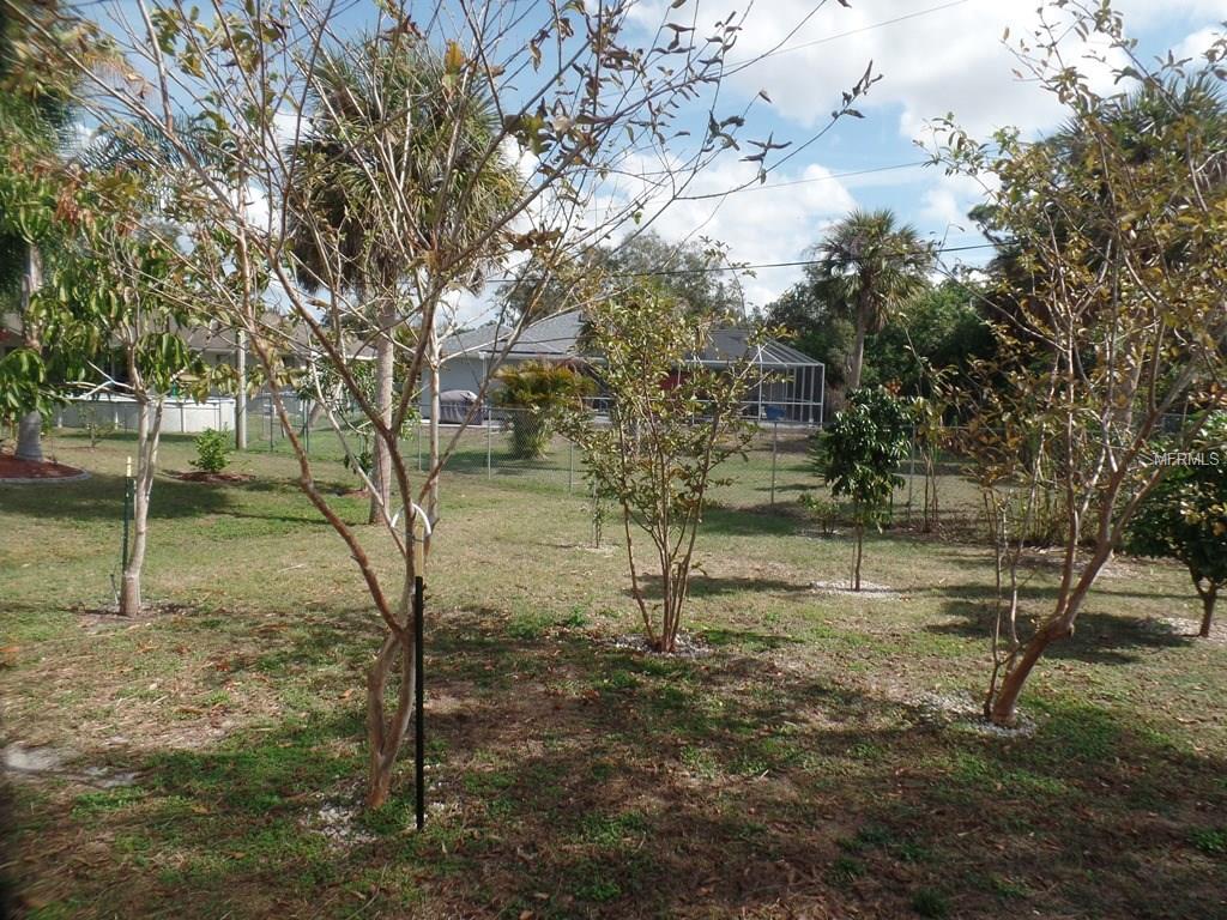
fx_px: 815
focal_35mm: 23
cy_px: 460
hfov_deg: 73.9
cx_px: 614
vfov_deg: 58.9
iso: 80
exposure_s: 1/750
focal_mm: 4.1
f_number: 3.5
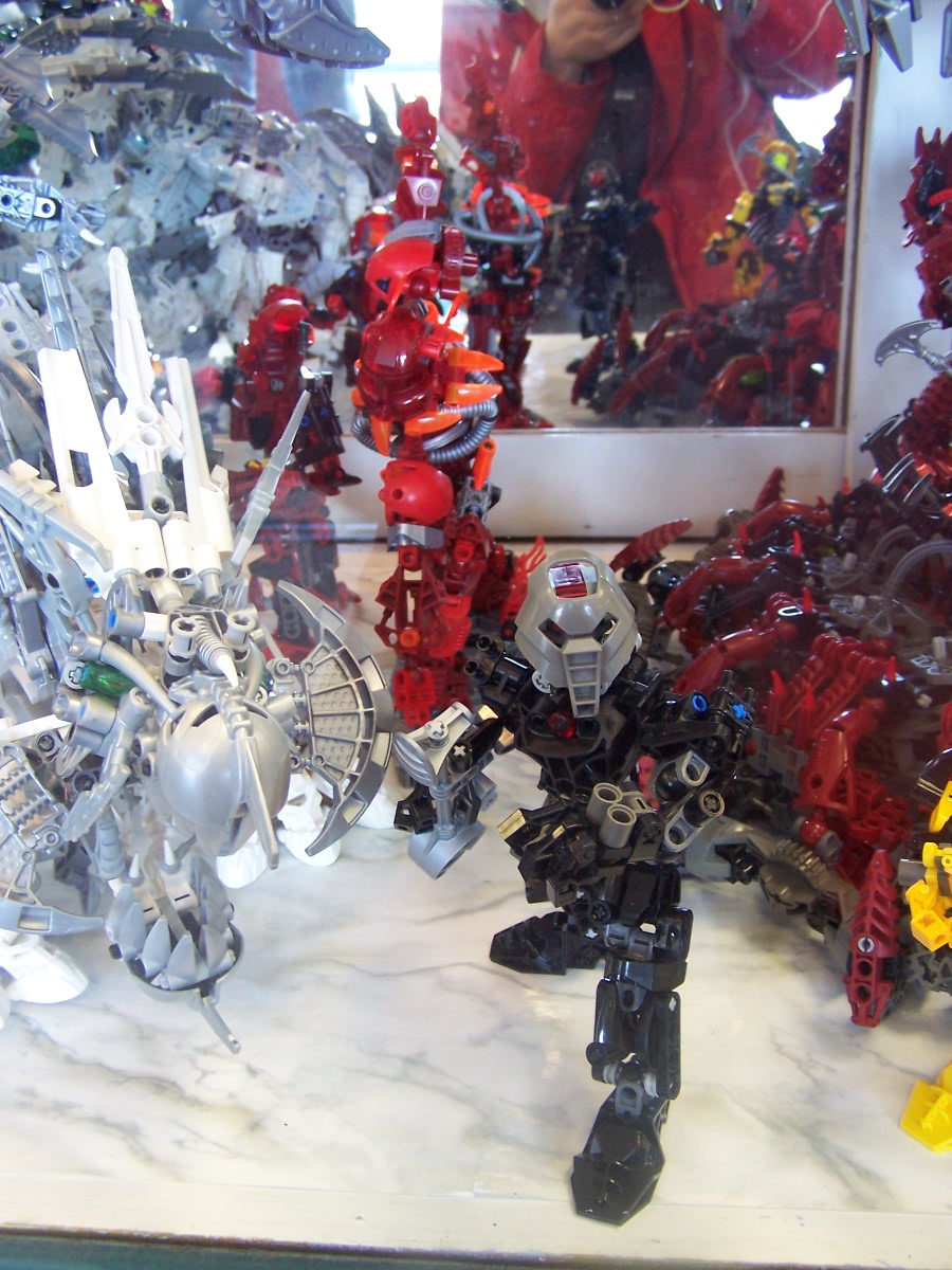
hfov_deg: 37.7
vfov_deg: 49.0
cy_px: 635
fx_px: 1393
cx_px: 476
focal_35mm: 38
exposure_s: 1/8
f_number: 2.8
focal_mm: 6.3
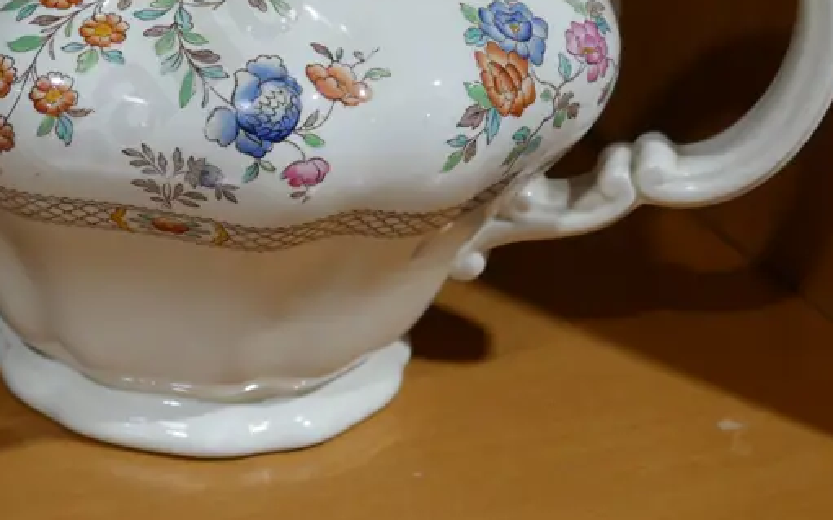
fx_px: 2315
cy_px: 42
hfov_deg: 20.2
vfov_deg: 12.7
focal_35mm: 102
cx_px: 209
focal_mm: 24
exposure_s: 1/60
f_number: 5.2
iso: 500
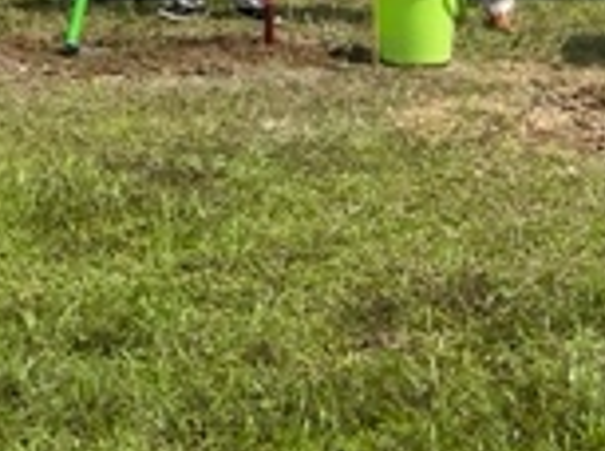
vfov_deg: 11.9
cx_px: 190
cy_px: -475
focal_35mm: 109
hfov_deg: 18.0
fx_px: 1901
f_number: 1.6
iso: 32
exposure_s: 1/5618
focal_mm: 5.1
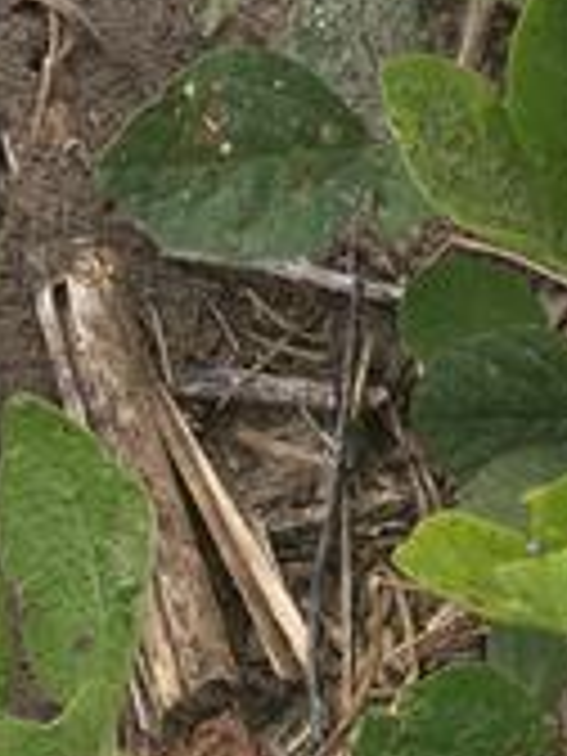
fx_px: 2643
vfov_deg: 13.8
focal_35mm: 121
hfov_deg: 12.0
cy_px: 1503
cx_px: 700
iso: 25
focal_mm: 4.15
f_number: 2.2
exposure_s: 1/693
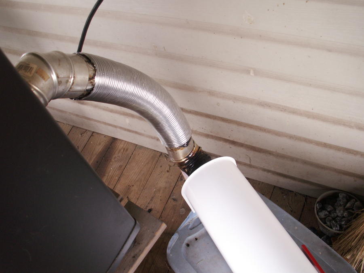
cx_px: 182
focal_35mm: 35
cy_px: 136
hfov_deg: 52.6
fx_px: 368
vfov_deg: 40.7
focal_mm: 5.86
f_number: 2.8
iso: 80
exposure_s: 1/40
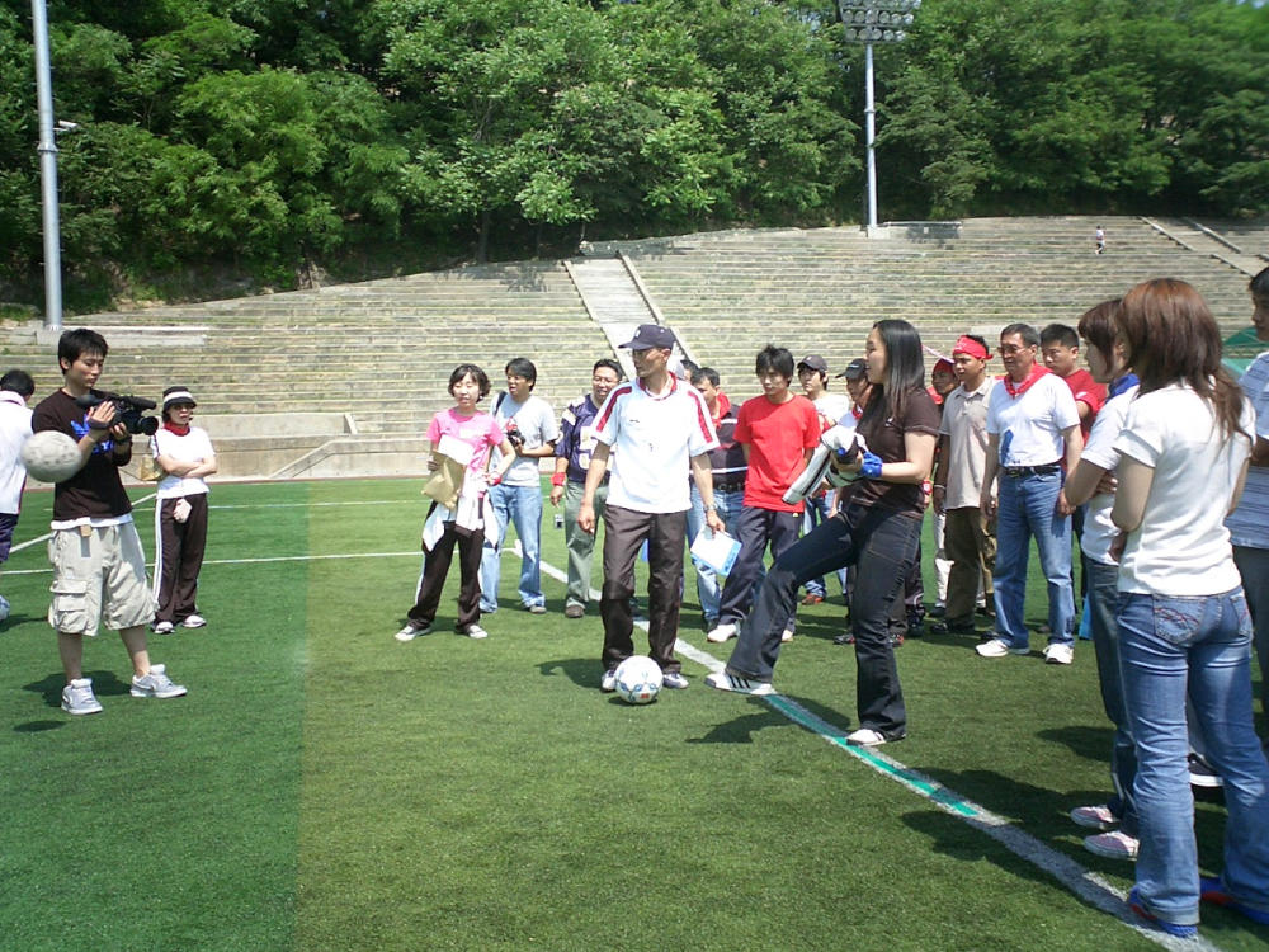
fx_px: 1356
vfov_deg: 38.7
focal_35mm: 37
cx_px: 634
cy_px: 476
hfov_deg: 50.1
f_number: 3.5
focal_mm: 5.6
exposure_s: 1/500
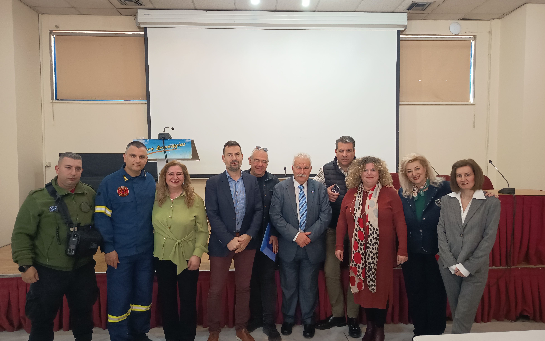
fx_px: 386
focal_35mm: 26
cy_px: 174
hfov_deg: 70.4
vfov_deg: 47.6
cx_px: 270
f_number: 1.7
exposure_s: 1/25
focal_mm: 5.24
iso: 466
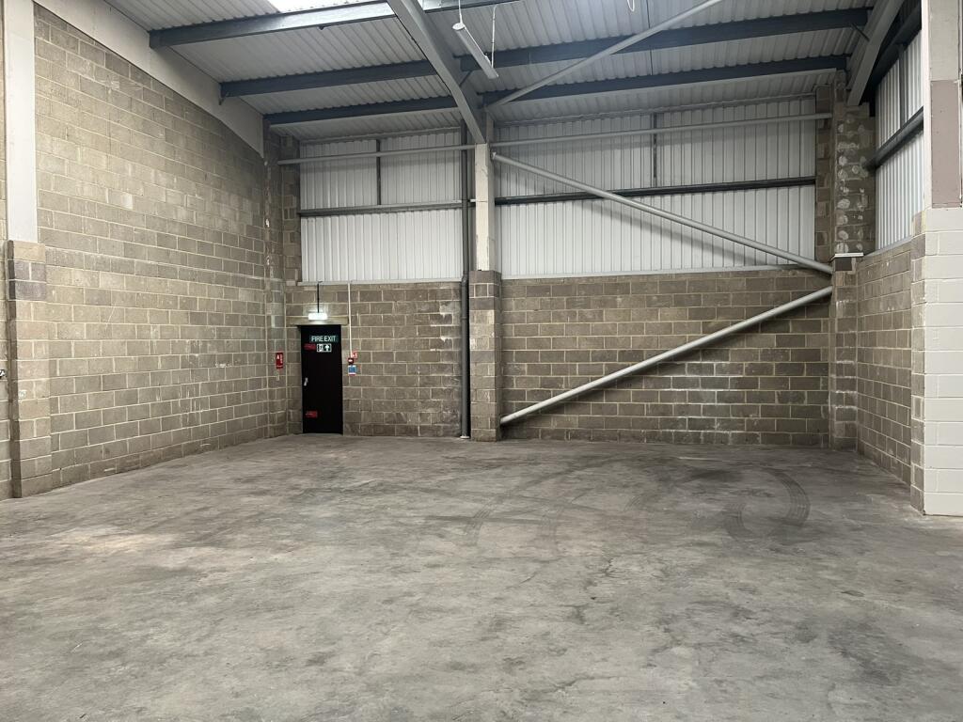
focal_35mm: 26
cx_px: 482
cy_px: 361
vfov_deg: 53.1
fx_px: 723
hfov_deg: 67.3
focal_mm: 5.1
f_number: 1.6
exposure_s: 1/60
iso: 160
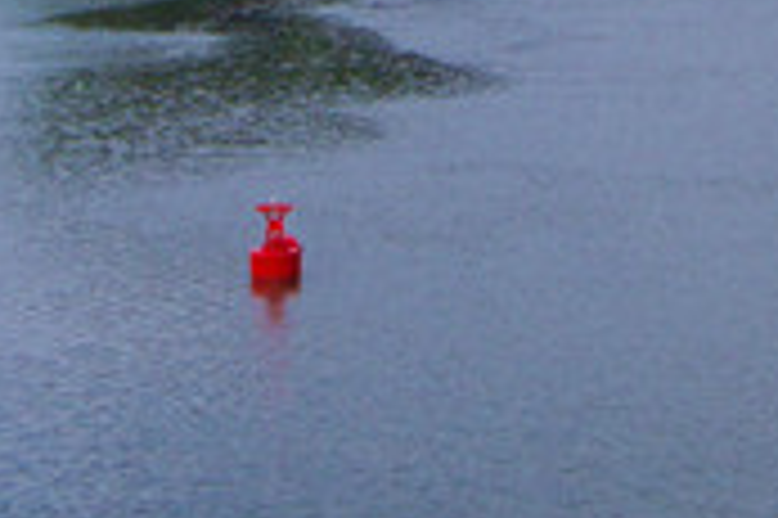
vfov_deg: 7.6
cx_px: 279
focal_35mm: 172
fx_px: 3714
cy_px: -565
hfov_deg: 11.9
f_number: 11
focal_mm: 22
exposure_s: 1/100
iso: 100
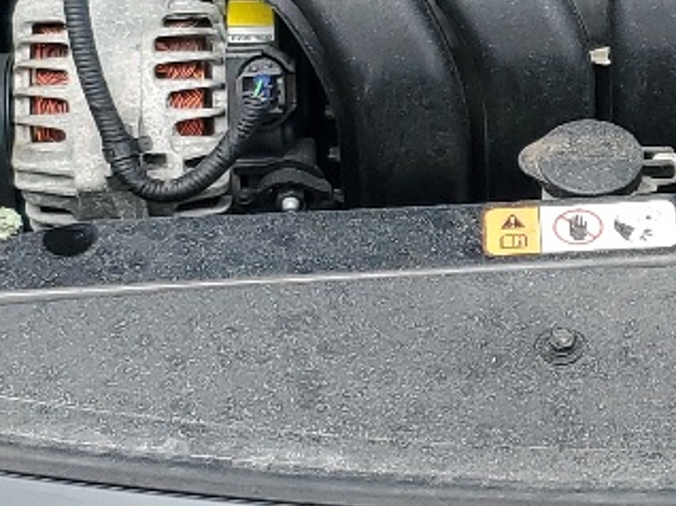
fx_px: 2556
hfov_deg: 14.7
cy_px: 191
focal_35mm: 131
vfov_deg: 11.3
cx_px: 774
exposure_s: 1/1250
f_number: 1.5
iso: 50
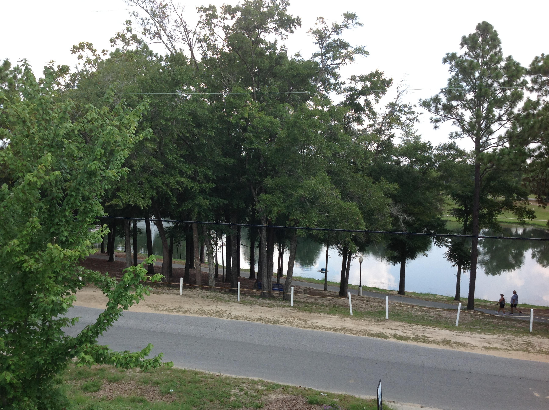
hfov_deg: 52.7
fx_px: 554
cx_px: 274
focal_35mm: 35
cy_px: 205
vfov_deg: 40.6
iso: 50
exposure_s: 1/672
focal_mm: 4.28
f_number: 2.4
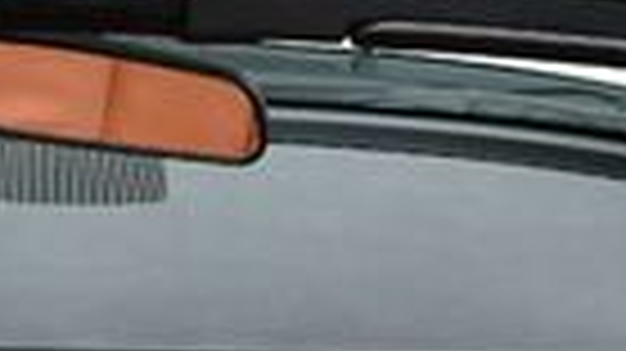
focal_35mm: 179
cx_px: 54
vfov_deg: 6.7
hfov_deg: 11.9
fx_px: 2970
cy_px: 382
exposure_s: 1/250
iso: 200
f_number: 6.3
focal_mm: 25
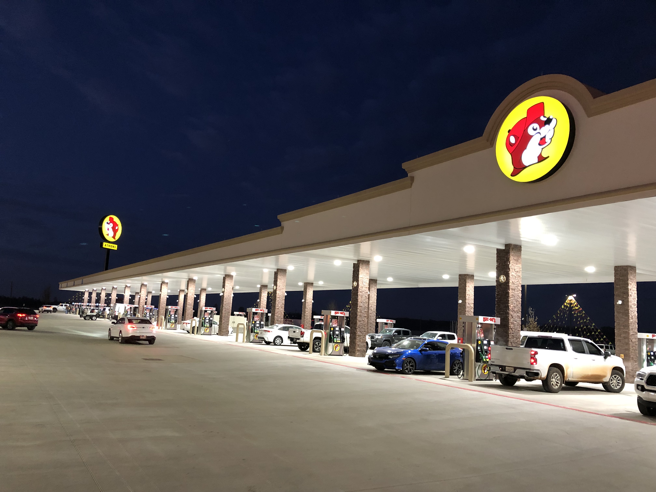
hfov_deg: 63.4
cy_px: 246
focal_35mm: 28
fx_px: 531
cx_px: 328
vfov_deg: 49.7
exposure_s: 1/15
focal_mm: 3.99
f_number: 1.8
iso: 100
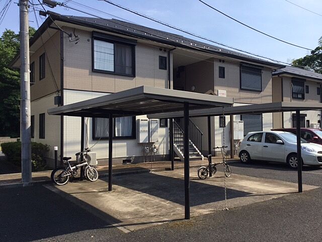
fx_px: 288
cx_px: 161
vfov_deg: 45.4
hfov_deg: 58.4
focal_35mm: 31
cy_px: 121
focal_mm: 3.3
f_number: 2.4
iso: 25
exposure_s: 1/1031
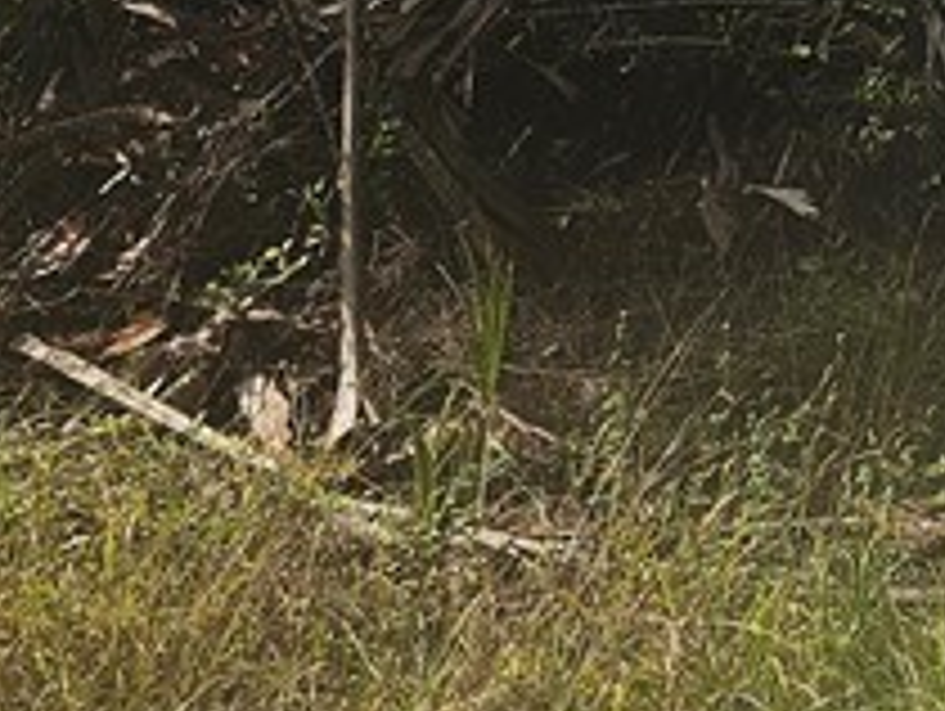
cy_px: -976
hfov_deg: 15.8
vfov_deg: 11.2
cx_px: 1503
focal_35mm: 112
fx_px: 3061
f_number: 1.7
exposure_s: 1/590
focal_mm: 6.3
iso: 10
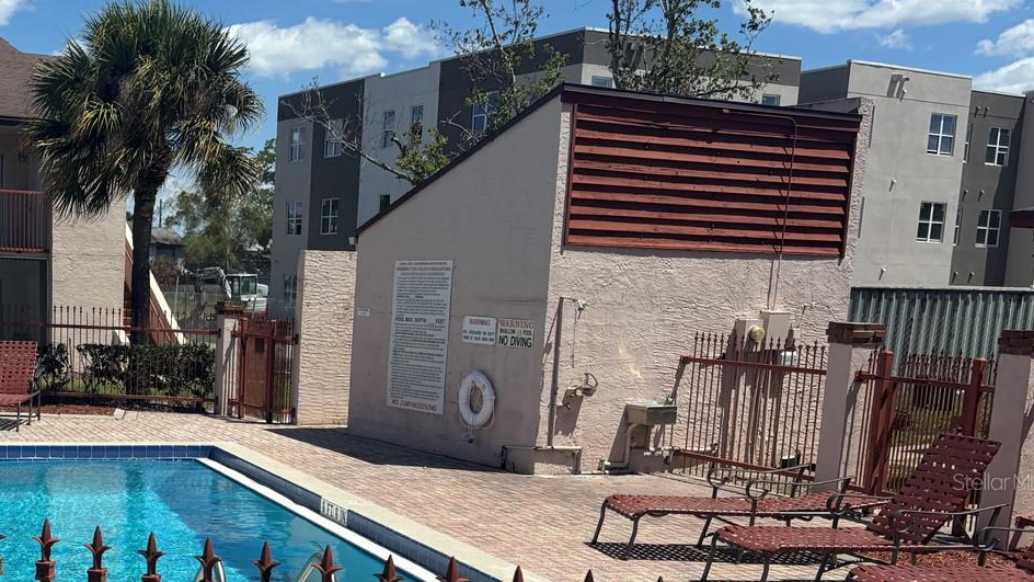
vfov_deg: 24.4
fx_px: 1316
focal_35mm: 48
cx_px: 180
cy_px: 481
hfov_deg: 40.8
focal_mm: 5.96
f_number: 1.6
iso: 50
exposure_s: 1/5076
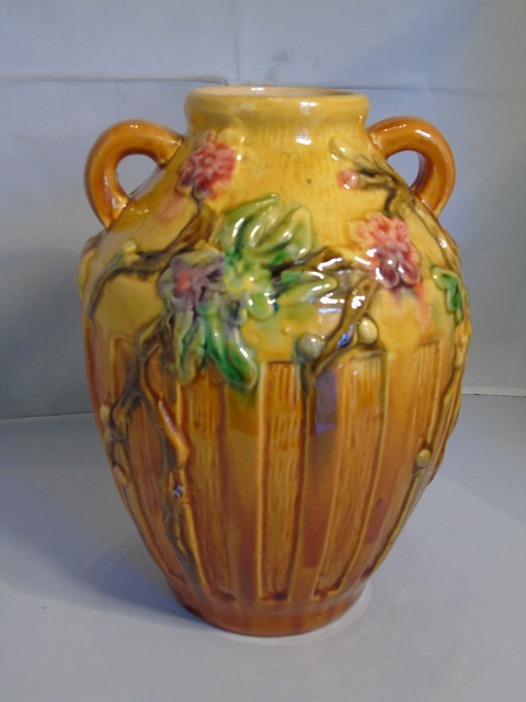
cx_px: 263
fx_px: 810
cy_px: 351
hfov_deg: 36.0
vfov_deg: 46.8
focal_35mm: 40
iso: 400
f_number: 3.9
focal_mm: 7.1
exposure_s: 1/60
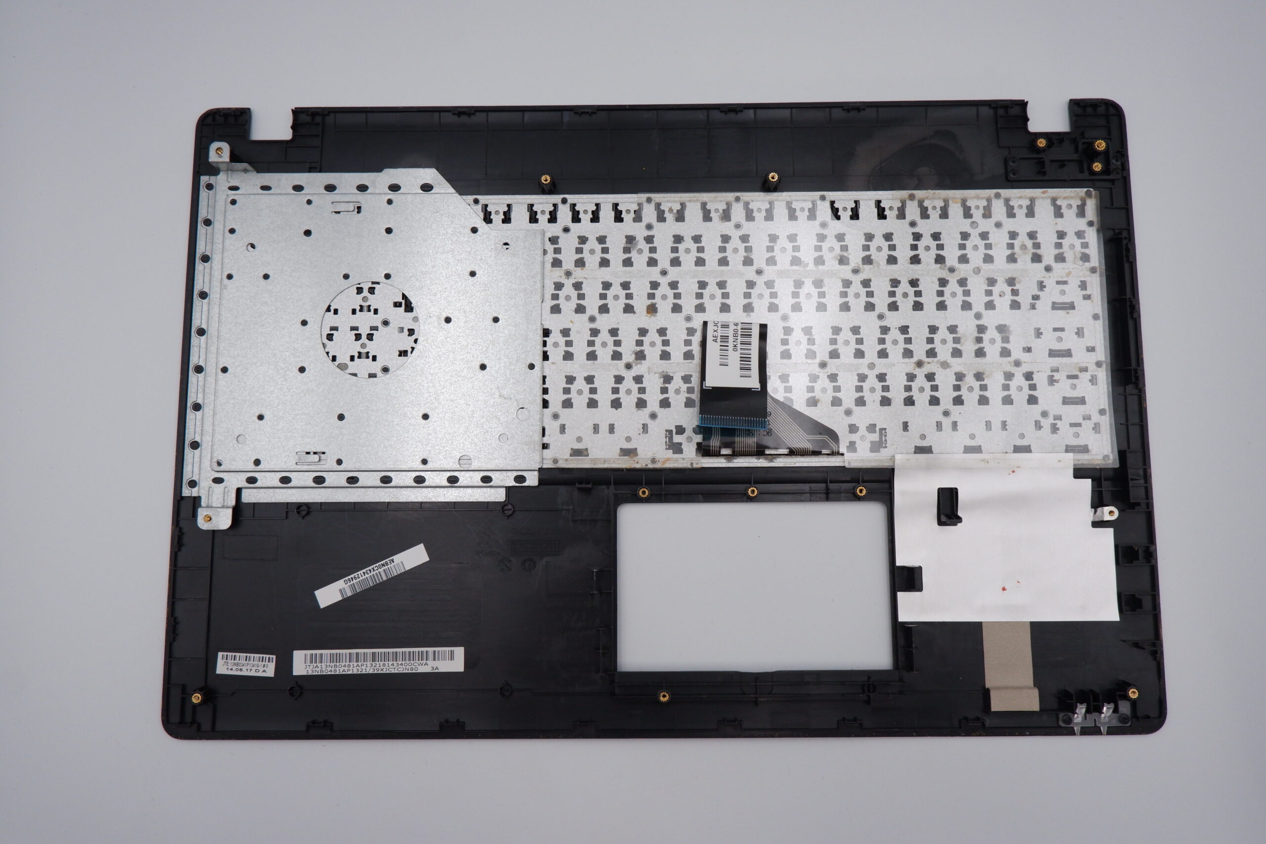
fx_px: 809
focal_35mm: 23
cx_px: 633
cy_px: 422
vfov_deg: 55.1
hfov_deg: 76.1
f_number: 8
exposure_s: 1/480
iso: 1250
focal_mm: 15
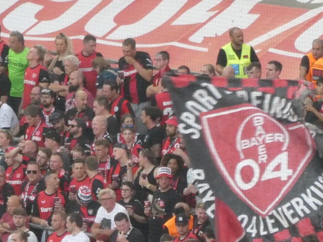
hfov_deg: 2.1
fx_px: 8646
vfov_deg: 1.6
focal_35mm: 927
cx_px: 188
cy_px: 341
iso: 640
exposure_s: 1/100
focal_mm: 53.8
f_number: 5.8
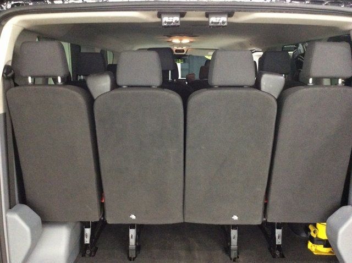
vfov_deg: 44.1
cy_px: 132
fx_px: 325
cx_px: 176
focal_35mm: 32
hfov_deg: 56.9
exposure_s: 1/17
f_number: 2.4
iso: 400
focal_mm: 3.3
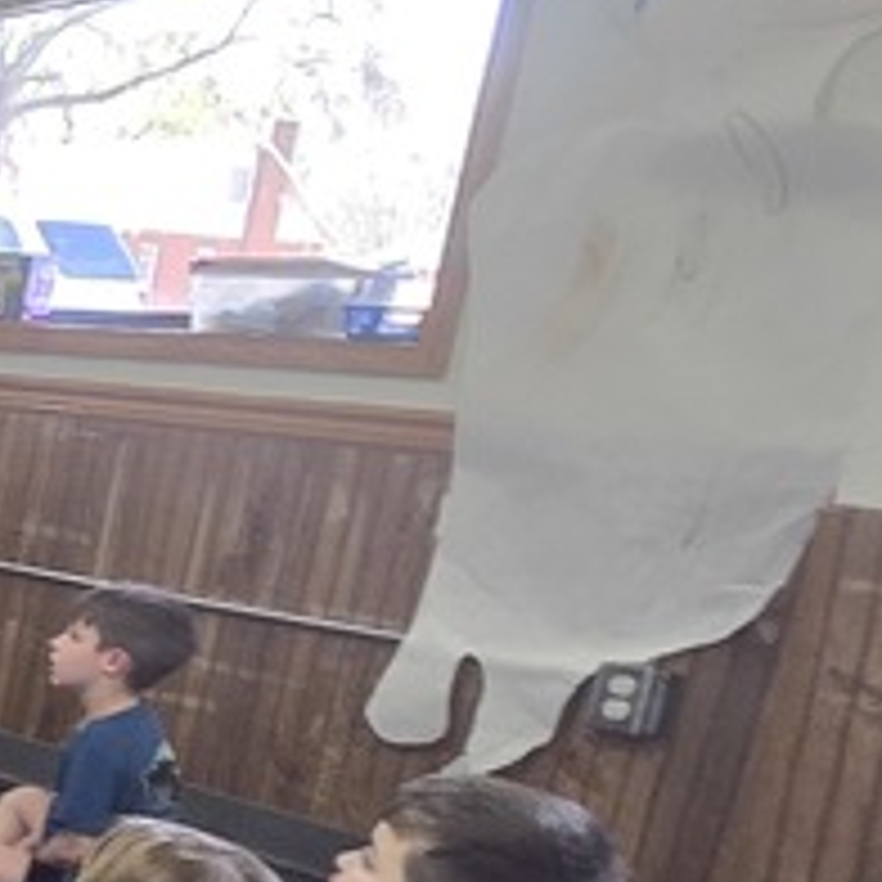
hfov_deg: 17.9
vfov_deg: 27.3
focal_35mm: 60
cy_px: 832
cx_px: -950
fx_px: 1730
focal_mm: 2.2
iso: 160
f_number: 2.2
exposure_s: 1/60
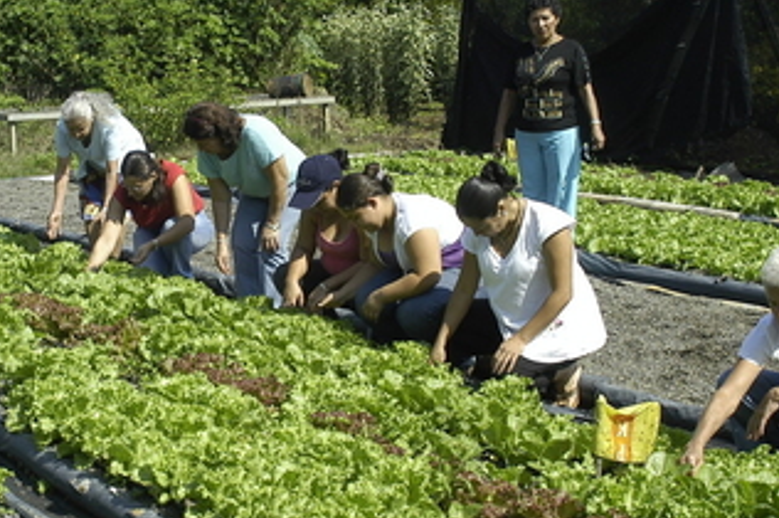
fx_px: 1556
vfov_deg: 18.9
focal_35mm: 72
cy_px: 237
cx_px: 259
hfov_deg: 27.9
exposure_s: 1/350
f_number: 10
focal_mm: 28
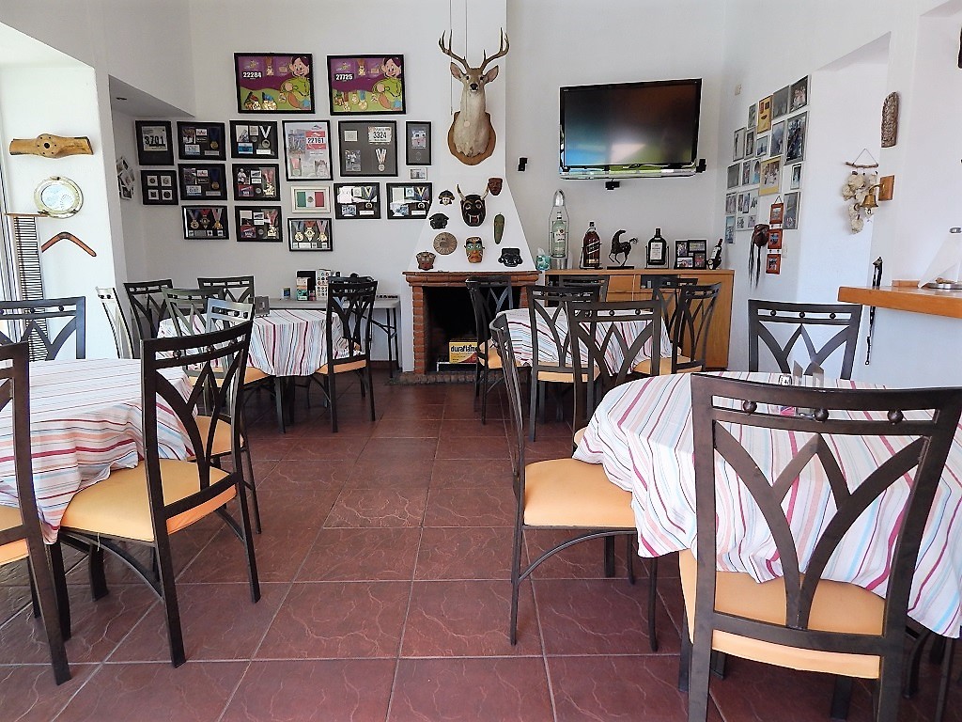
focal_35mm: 23
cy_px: 361
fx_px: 639
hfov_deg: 73.9
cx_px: 481
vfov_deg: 58.9
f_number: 3
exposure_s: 1/160
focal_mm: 4
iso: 125
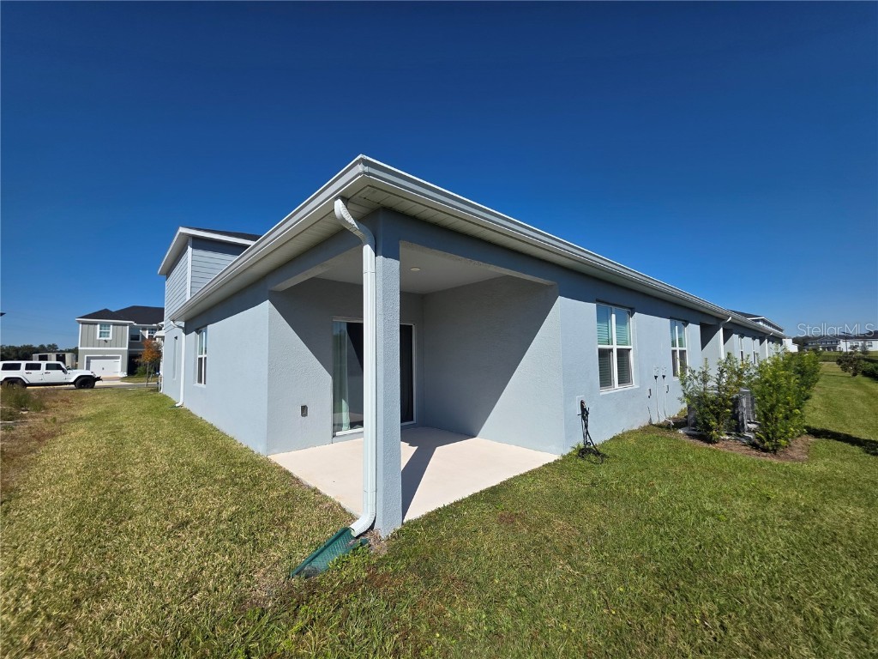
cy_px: 330
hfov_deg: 106.2
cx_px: 439
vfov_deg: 89.9
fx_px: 330
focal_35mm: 13
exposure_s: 1/3502
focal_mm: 2.2
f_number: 1.9
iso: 40
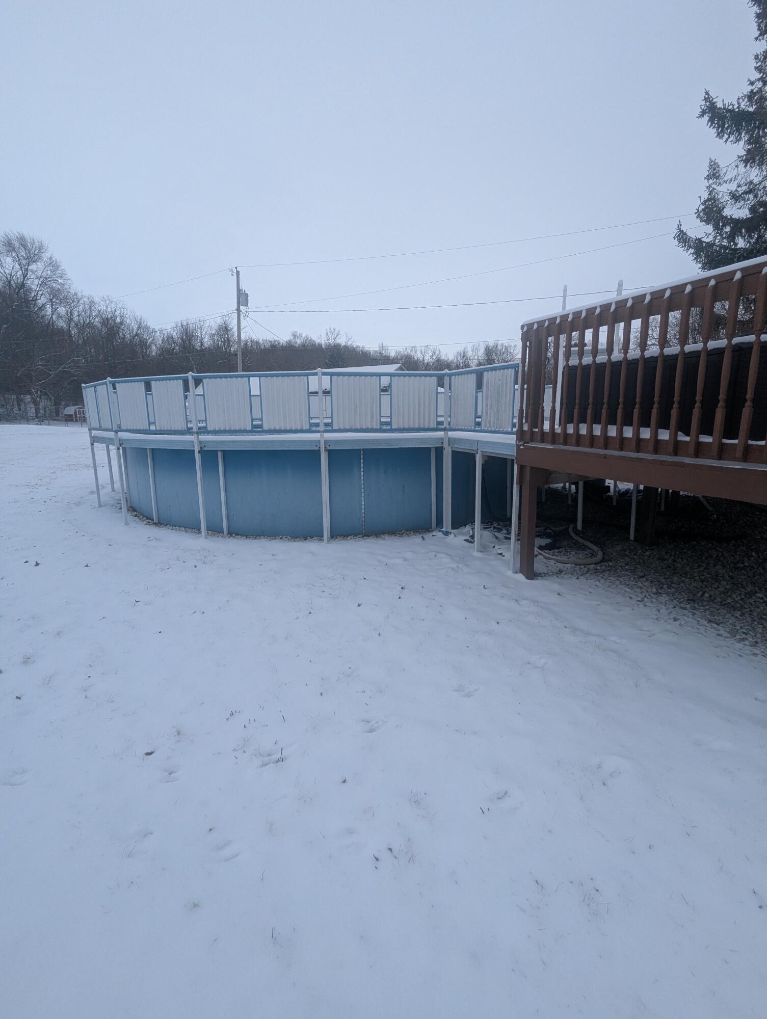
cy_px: 510
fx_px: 472
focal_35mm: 16
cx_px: 384
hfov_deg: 78.2
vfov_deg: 94.4
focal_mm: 2.35
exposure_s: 1/1256
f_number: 2.2
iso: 55
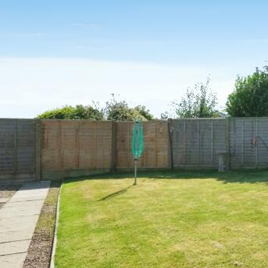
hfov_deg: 31.9
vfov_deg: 41.8
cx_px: 348
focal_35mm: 40
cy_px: 147
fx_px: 350
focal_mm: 16
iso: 2000
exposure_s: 1/2500
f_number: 11
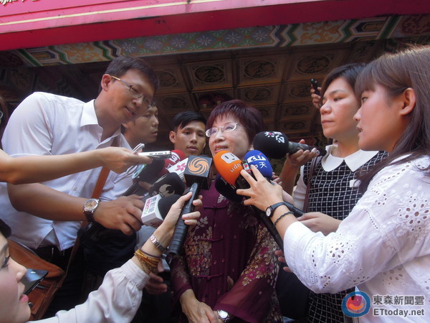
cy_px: 162
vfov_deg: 56.8
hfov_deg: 71.6
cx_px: 215
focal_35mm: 24
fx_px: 298
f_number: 4.5
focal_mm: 4.3
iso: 160
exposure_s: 1/60
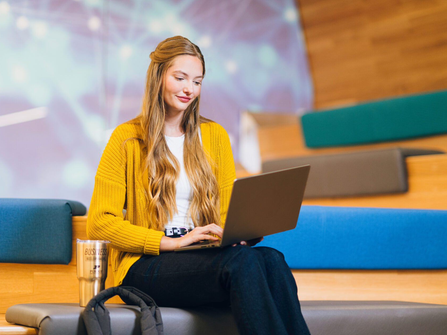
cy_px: 169
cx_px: 234
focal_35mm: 93
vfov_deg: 15.9
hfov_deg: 21.1
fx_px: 1201
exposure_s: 1/200
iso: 250
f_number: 1.6
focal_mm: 85
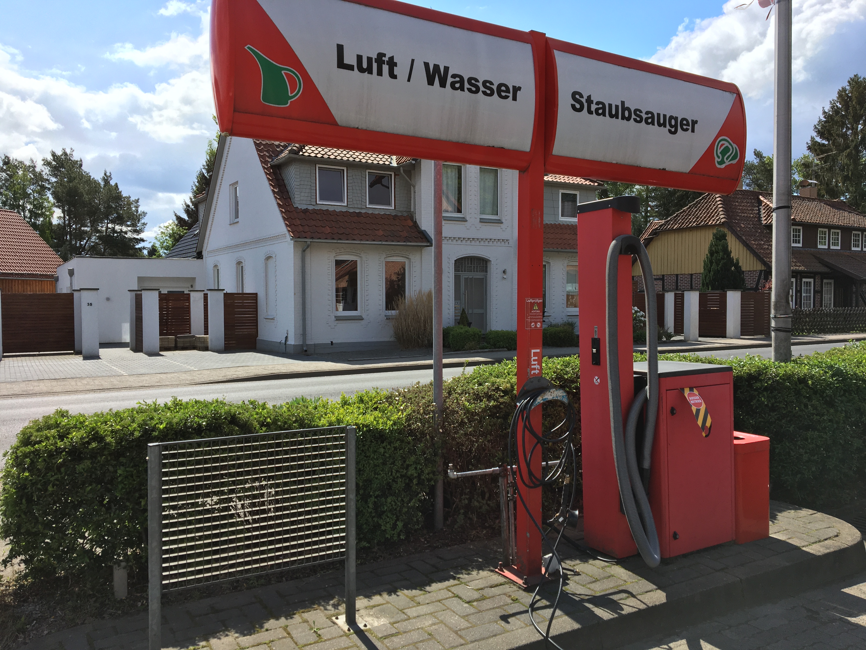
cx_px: 433
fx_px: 726
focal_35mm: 29
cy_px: 325
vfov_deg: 48.2
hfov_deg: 61.7
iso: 25
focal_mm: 4.15
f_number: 2.2
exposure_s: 1/1282
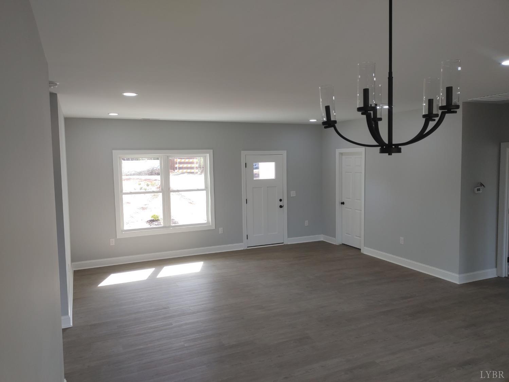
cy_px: 191
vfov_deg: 53.1
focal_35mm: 26
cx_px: 254
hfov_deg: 67.3
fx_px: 382
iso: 50
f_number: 1.8
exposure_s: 1/120
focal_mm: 5.58
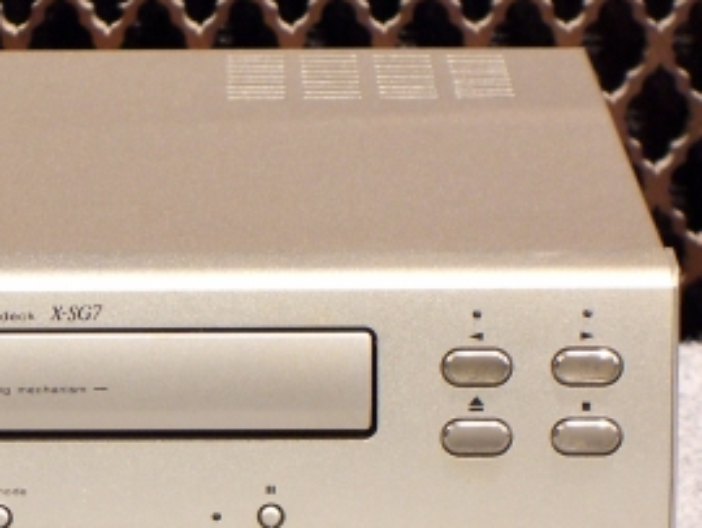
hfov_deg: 7.3
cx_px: 117
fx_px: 5480
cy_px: 367
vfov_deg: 5.5
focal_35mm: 270
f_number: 5.1
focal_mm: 23.7
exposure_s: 1/8
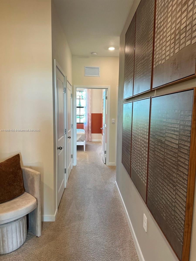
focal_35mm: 24
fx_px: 181
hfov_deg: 56.8
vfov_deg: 71.6
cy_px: 130
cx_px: 98
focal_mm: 6.86
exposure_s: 1/120
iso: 200
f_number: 1.78
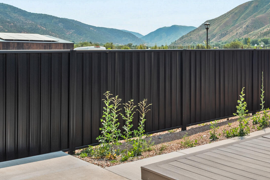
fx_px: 360
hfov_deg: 36.2
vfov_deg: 27.8
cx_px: 281
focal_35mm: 48
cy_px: 50
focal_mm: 17
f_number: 9
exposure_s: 1/250
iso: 400
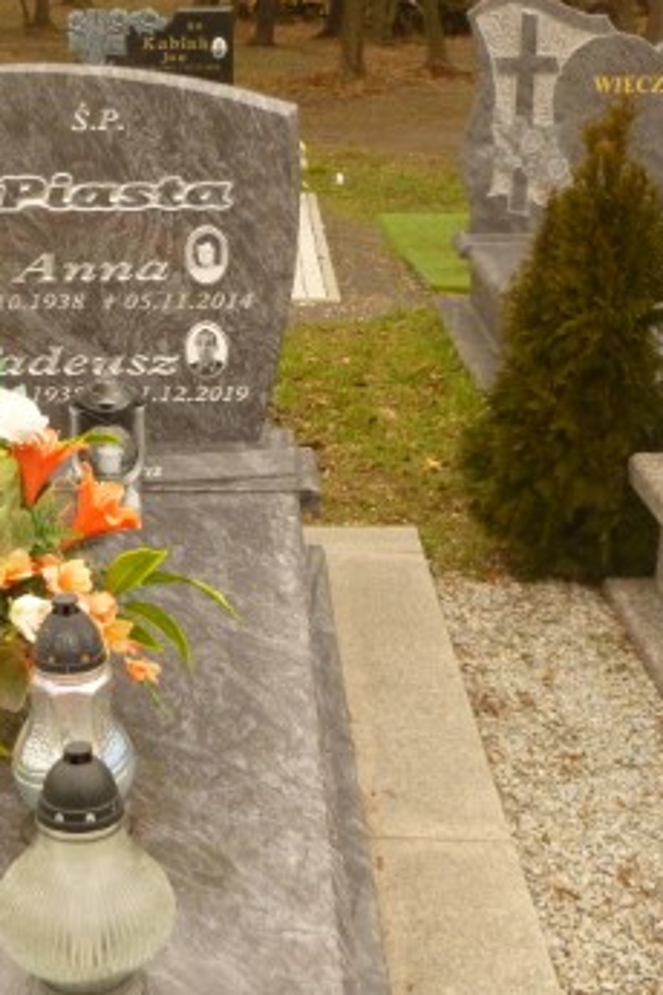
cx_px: 164
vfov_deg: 36.9
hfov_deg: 24.8
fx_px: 1492
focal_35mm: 54
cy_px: 522
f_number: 3.3
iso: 200
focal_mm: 5
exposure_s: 1/200
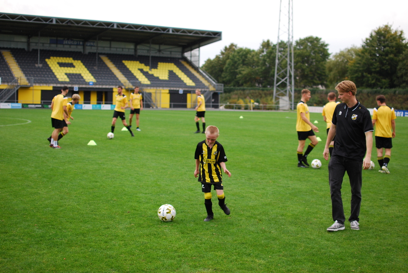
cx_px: 204
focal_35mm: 52
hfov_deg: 37.8
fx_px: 596
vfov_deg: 25.8
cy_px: 136
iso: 200
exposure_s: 1/640
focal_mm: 35
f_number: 2.2
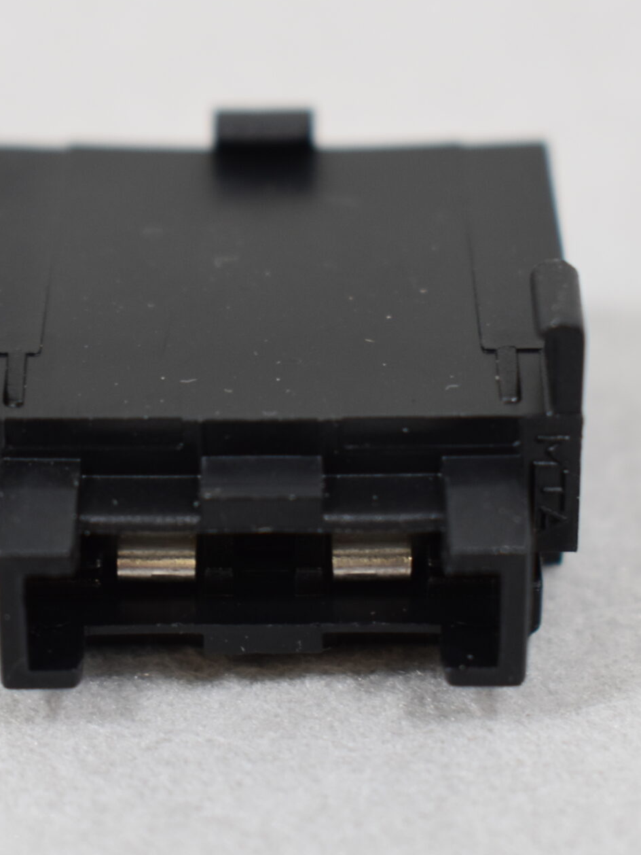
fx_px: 3332
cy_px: 446
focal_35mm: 135
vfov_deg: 14.6
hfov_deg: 11.0
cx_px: 255
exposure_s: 1/60
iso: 500
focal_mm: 46
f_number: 5.6
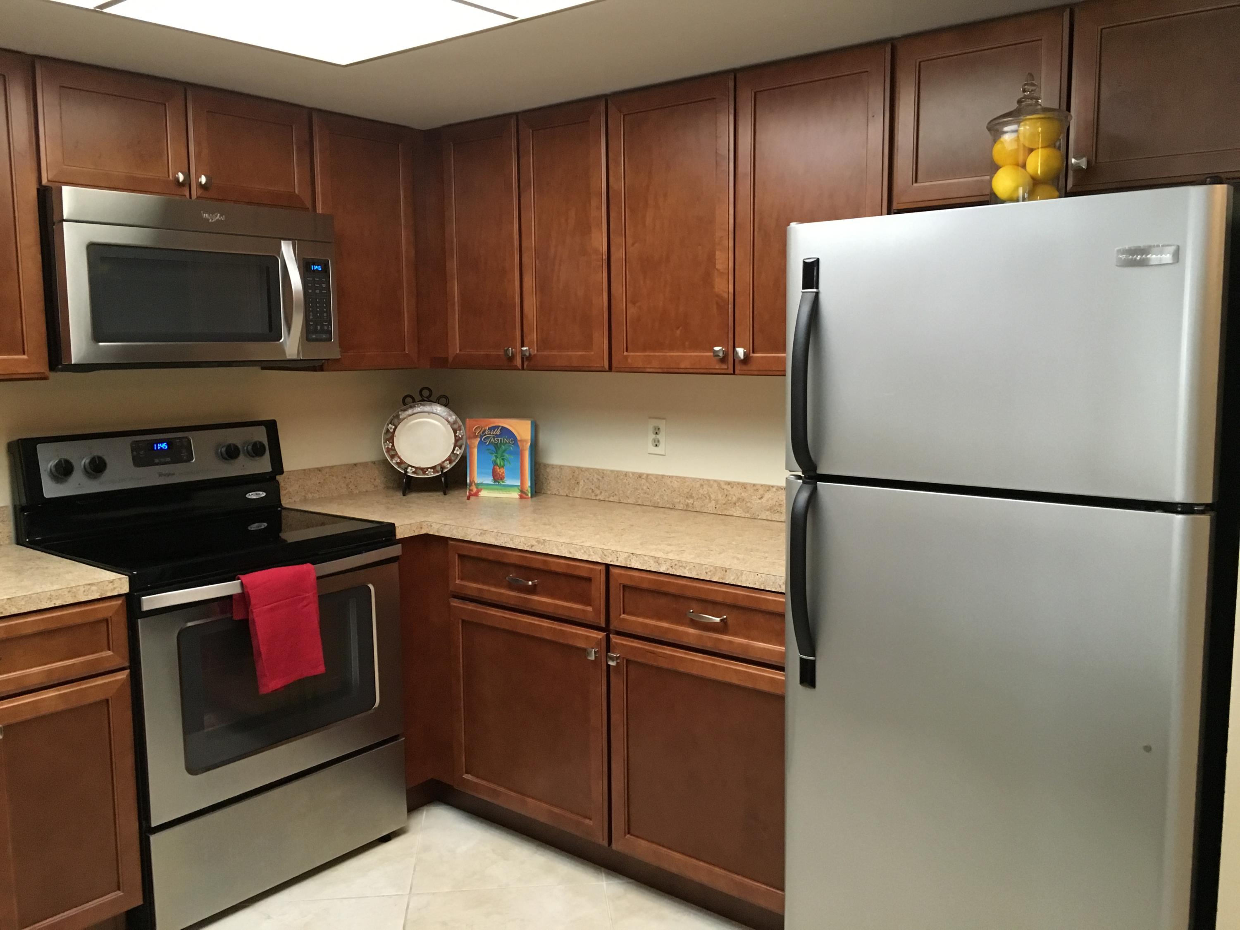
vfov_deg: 48.2
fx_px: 1039
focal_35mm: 29
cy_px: 465
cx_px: 620
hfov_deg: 61.7
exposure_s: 1/30
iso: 200
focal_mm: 4.15
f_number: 2.2
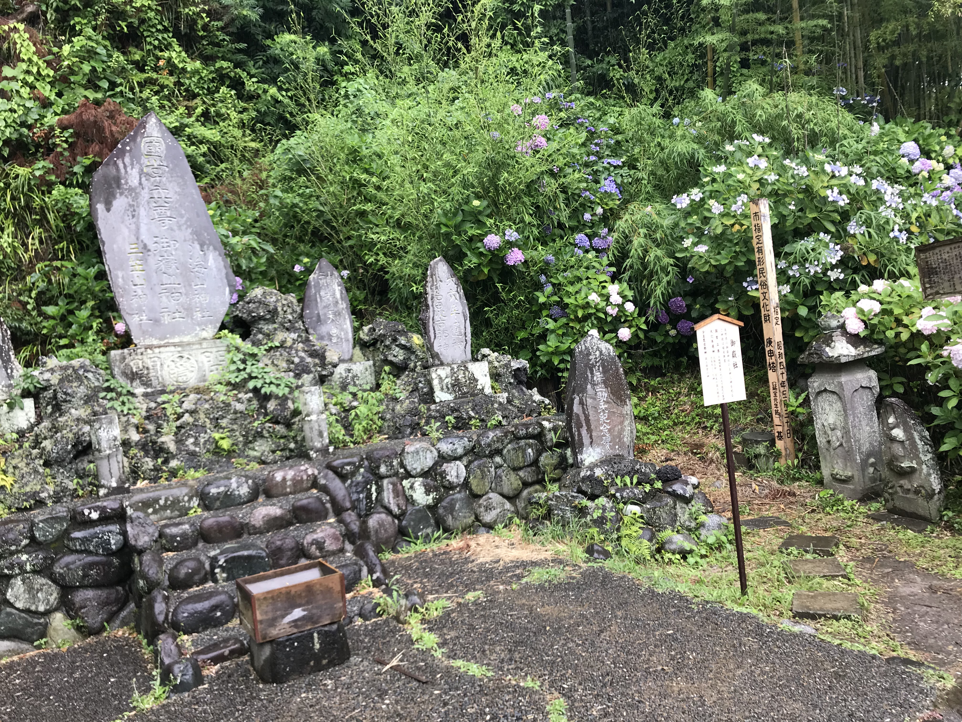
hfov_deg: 63.4
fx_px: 778
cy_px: 361
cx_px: 481
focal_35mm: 28
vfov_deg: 49.7
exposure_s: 1/169
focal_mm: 3.99
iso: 20
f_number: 1.8
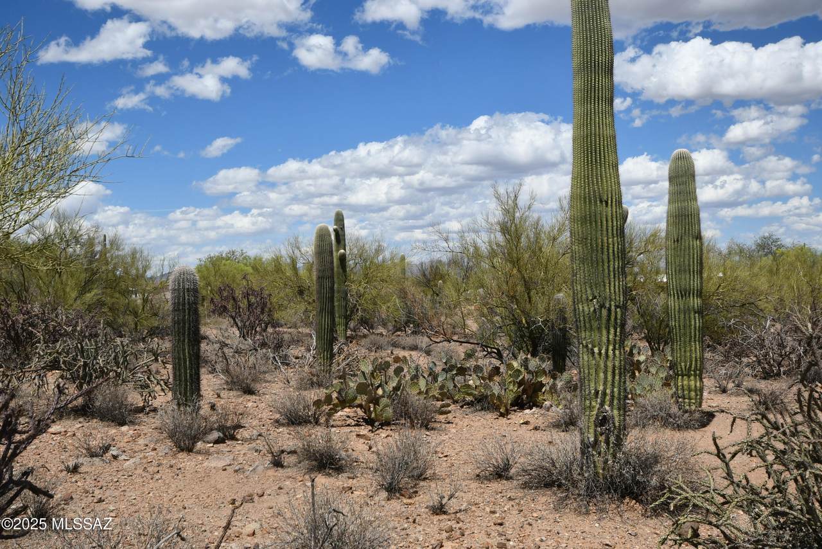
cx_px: 411
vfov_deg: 33.4
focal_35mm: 40
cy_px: 274
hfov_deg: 48.4
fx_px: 913
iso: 100
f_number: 10
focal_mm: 20
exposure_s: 1/400
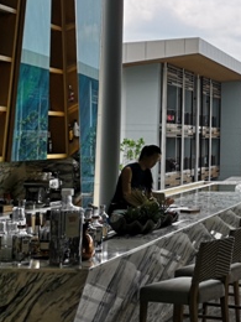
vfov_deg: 23.5
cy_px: 110
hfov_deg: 16.0
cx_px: 383
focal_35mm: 83
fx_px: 770
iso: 50
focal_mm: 3.95
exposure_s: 1/2358
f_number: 1.8
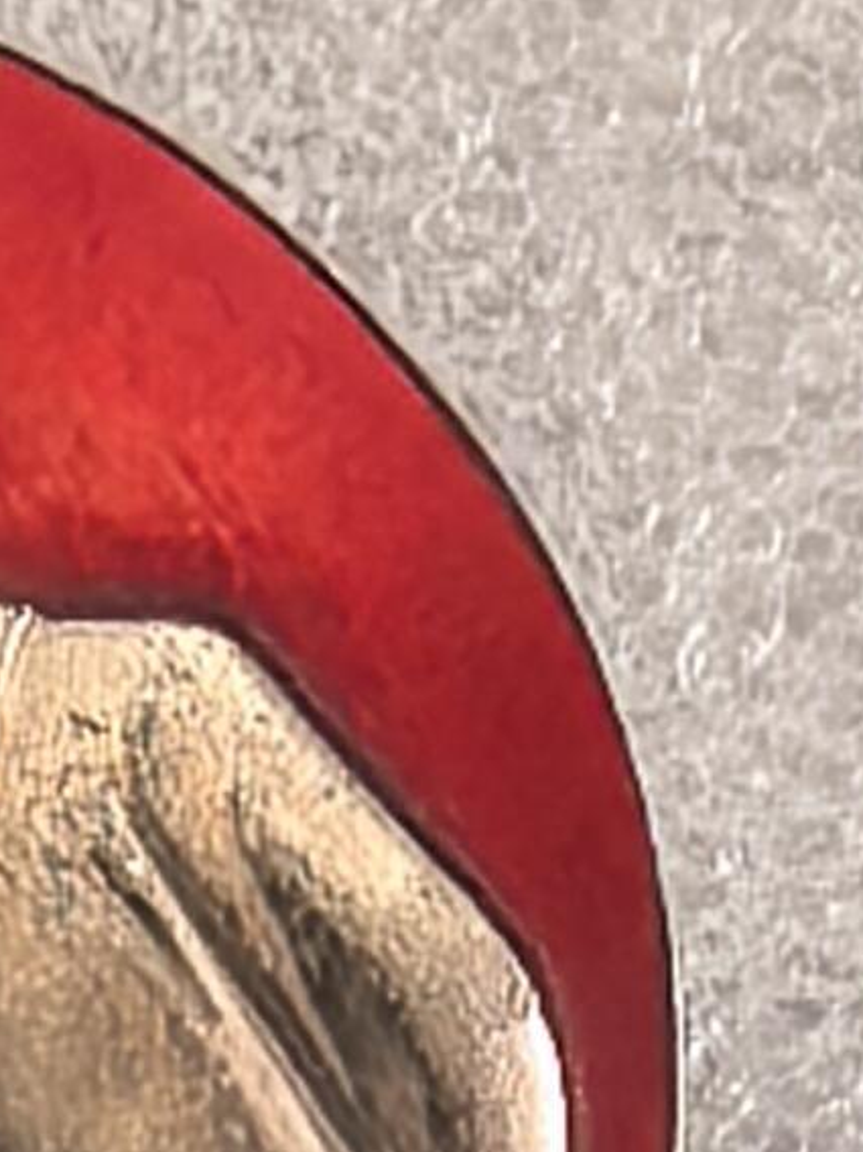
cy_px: 849
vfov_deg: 7.8
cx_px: -467
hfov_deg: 5.8
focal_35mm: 254
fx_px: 8446
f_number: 2.2
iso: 200
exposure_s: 1/100
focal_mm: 1.95
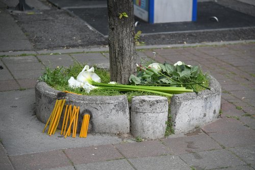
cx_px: 128
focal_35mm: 120
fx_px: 850
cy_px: 85
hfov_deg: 17.1
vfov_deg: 11.4
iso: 1250
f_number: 4
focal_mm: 120
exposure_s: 1/1000
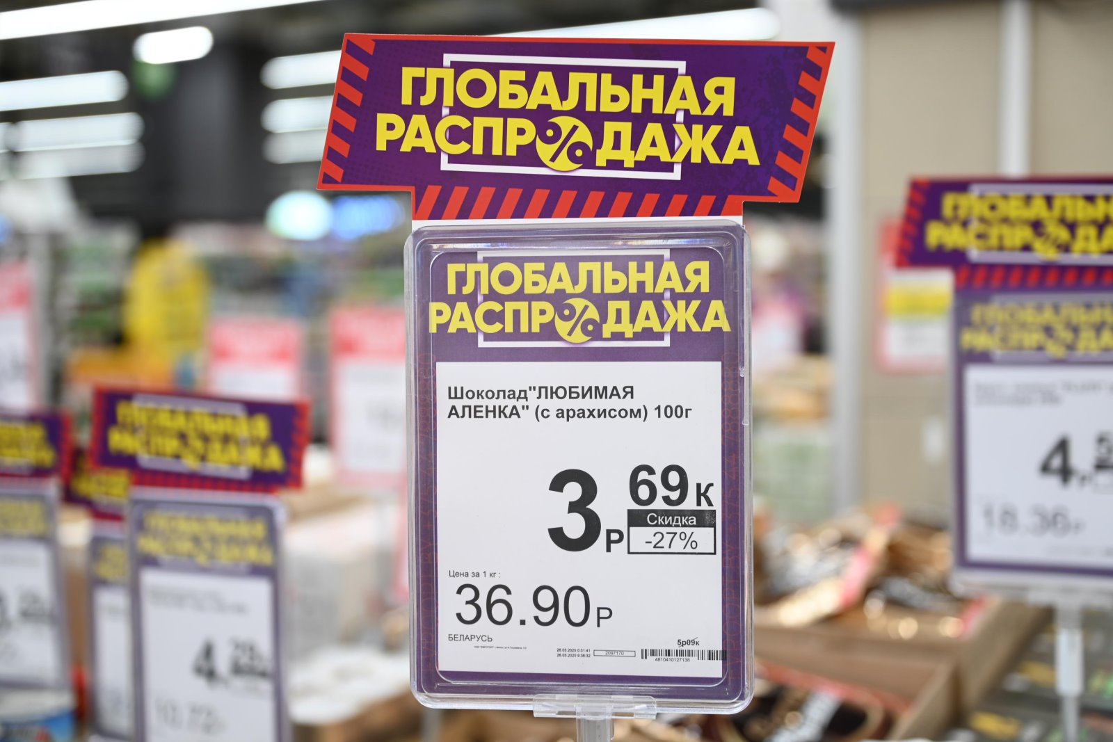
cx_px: 556
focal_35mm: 45
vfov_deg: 29.9
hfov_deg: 43.6
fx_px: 1391
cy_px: 371
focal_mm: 45
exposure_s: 1/80
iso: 200
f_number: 2.8
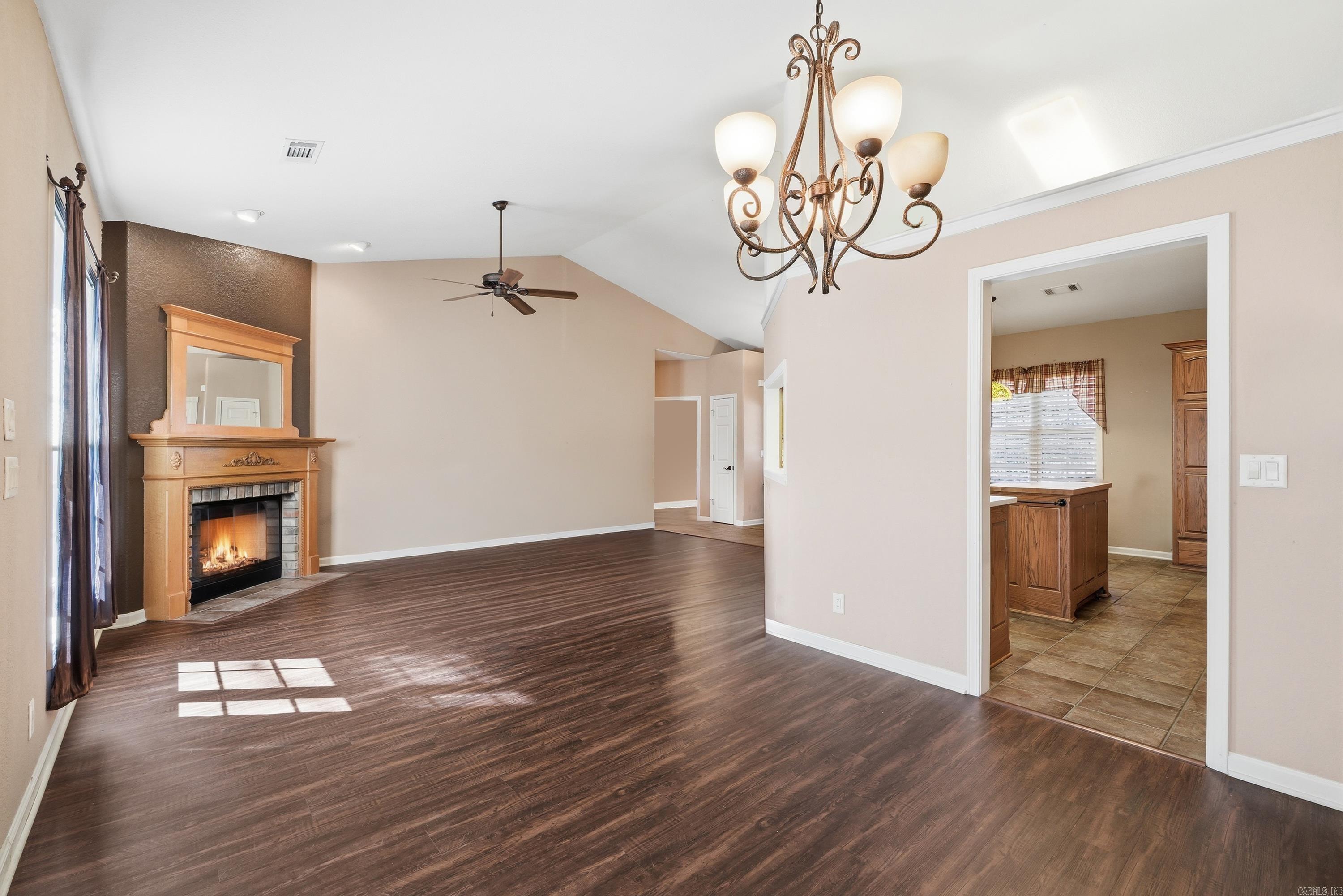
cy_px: 448
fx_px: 560
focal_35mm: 15
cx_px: 672
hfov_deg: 100.4
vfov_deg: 77.3
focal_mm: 10
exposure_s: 1/15
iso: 250
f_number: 9
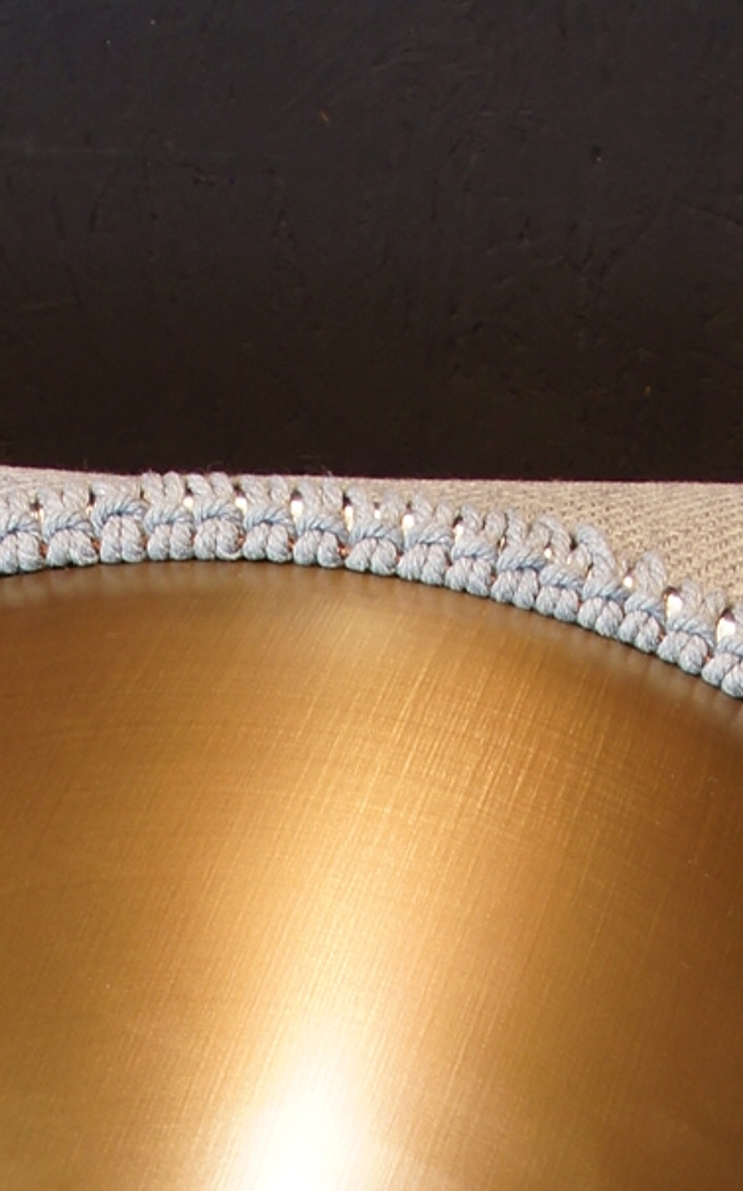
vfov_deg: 12.3
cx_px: 258
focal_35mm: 162
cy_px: 1771
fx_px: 5254
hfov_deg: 8.1
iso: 100
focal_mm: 28
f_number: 9
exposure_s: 1/1.67
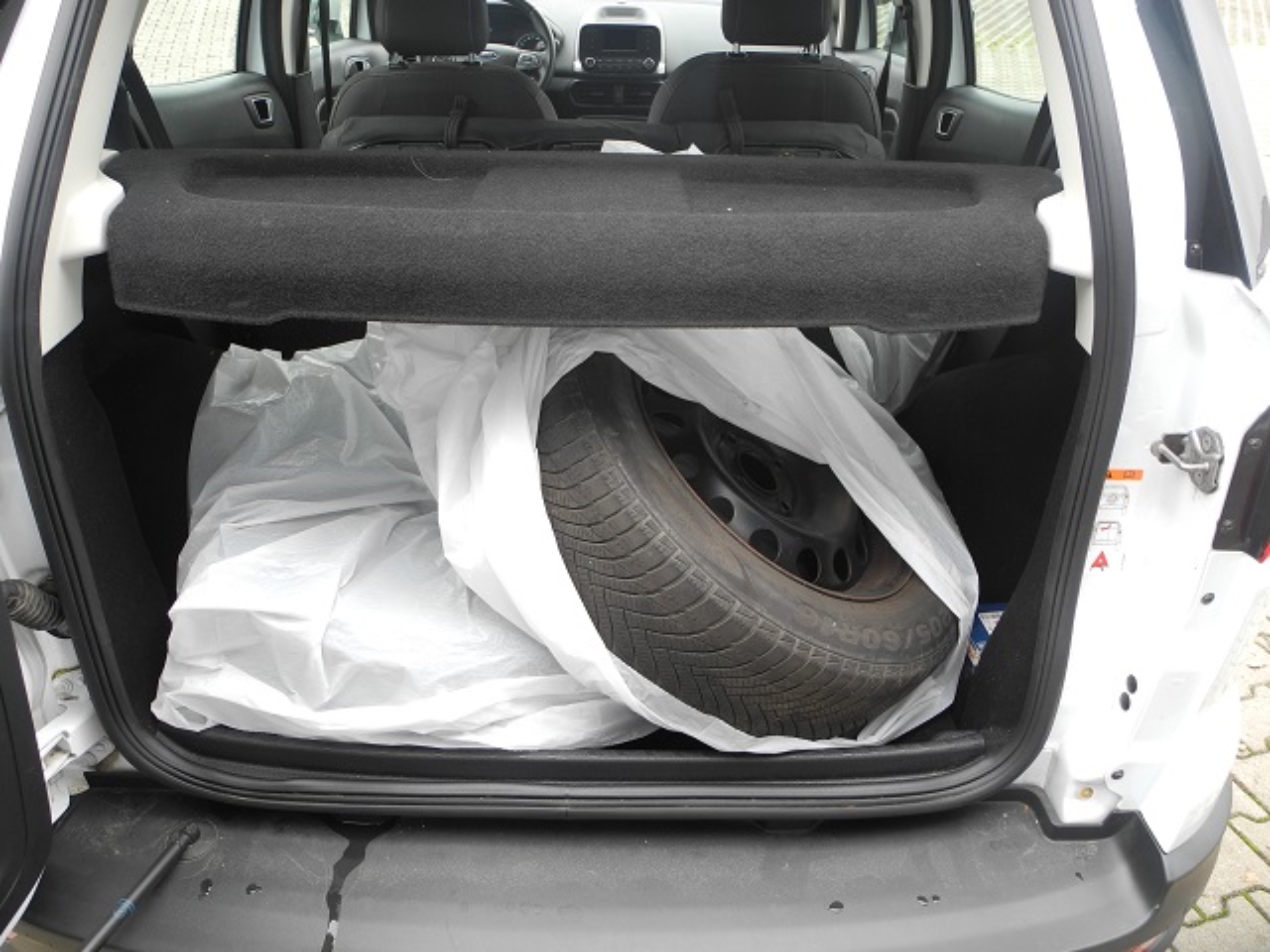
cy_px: 476
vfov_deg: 49.7
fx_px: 1027
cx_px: 635
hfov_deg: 63.4
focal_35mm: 28
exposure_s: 1/60
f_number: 2.8
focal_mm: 6
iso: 100
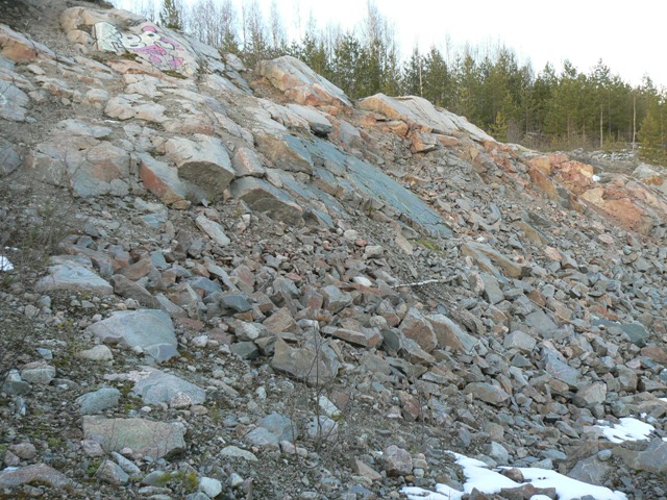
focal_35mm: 36
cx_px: 334
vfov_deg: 39.7
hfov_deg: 51.4
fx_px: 694
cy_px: 250
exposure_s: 1/50
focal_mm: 6
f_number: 3.6
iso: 80
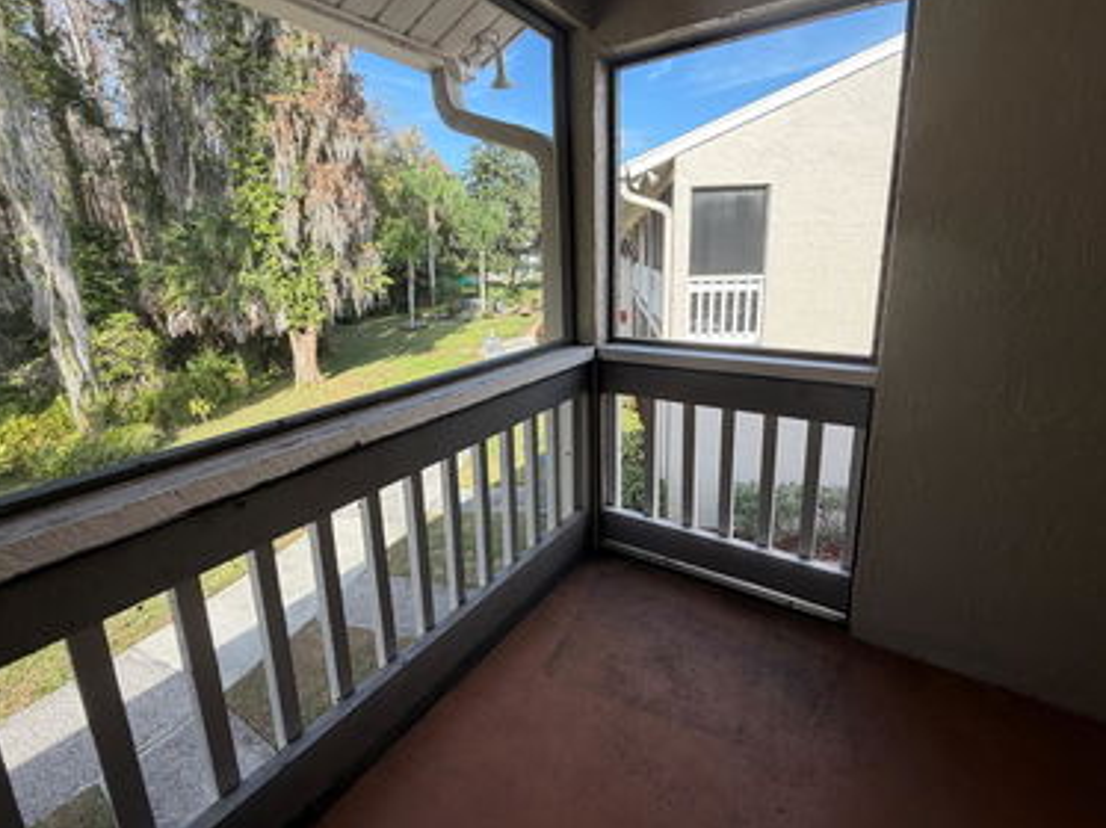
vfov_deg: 77.7
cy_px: 361
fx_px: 511
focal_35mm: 16
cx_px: 569
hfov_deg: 94.5
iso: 40
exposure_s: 1/224
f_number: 2.2
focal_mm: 2.22
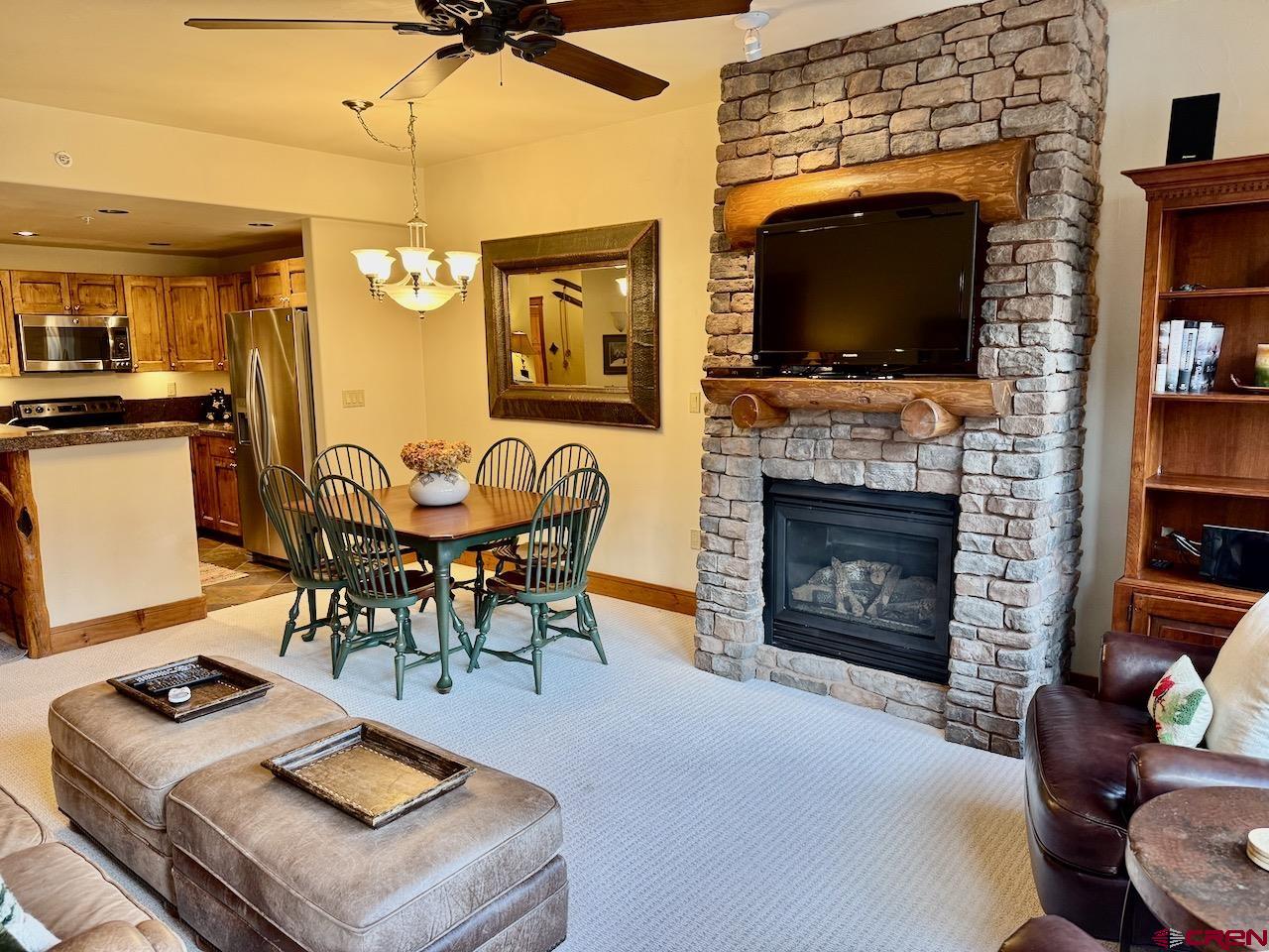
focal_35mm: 24
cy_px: 476
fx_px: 880
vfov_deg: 56.8
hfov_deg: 71.6
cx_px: 634
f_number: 1.78
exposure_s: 1/120
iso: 200
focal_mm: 6.76
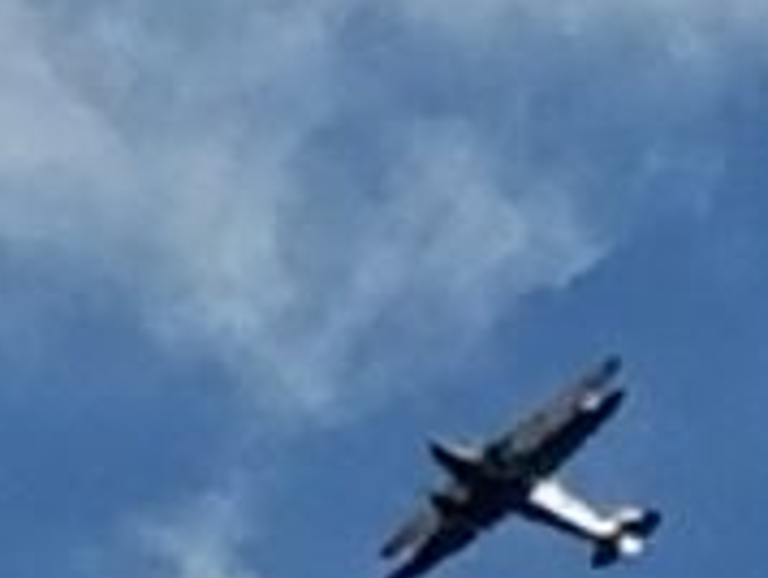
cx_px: 449
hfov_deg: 18.7
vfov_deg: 14.0
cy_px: 492
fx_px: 2333
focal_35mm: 105
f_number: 1.7
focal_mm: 4.2
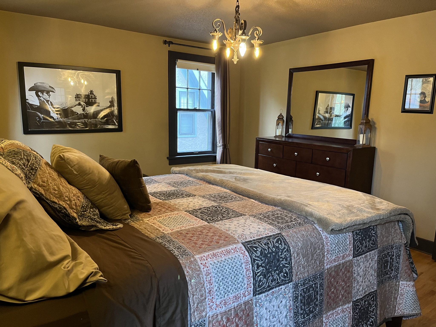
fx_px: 327
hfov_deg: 67.3
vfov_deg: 53.1
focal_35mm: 26
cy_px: 164
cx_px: 218
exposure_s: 1/60
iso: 500
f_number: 1.6
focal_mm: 5.1
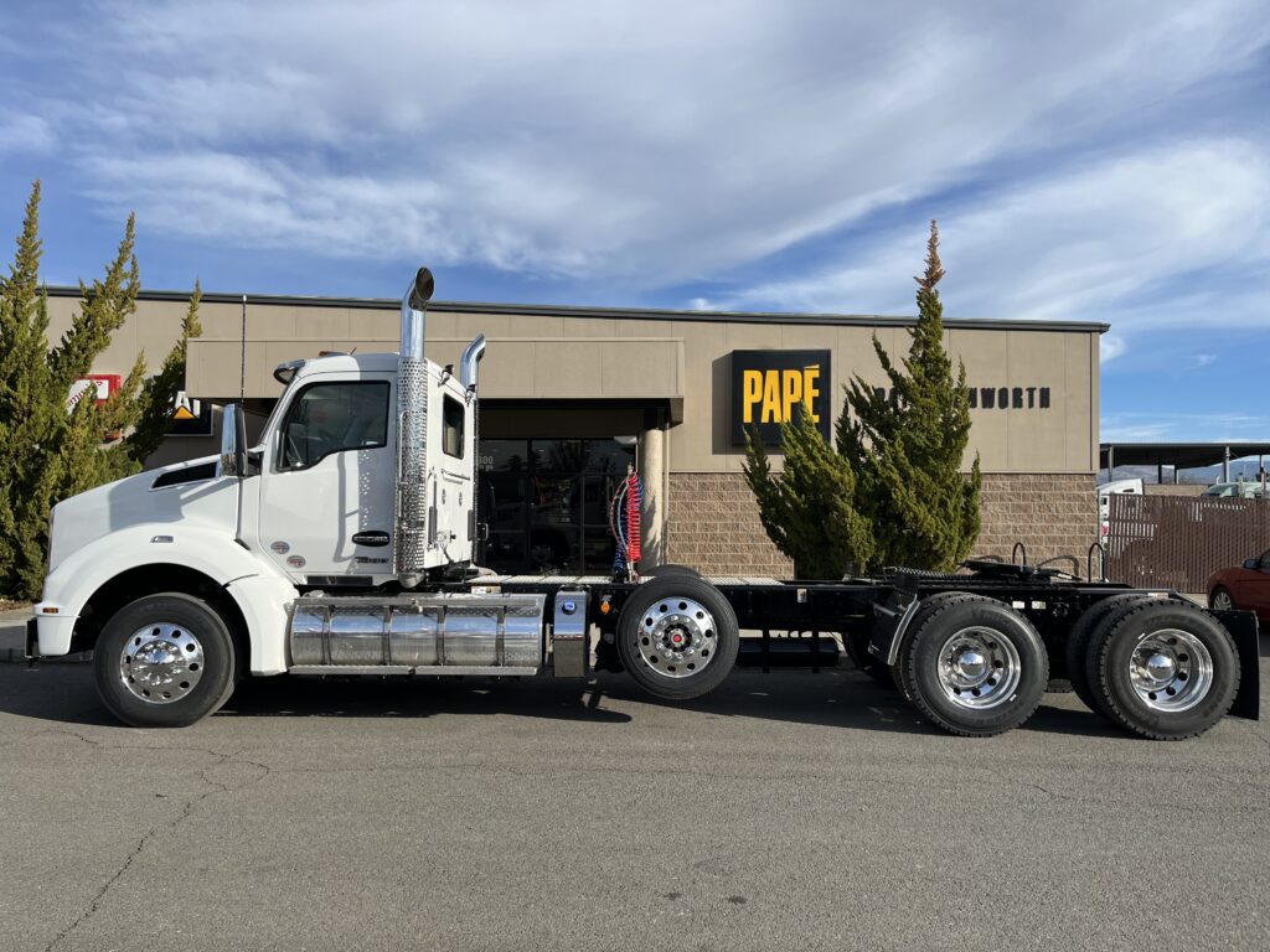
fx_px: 954
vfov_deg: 53.1
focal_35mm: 26
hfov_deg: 67.3
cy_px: 476
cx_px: 635
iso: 50
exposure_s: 1/3413
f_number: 1.6
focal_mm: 5.1
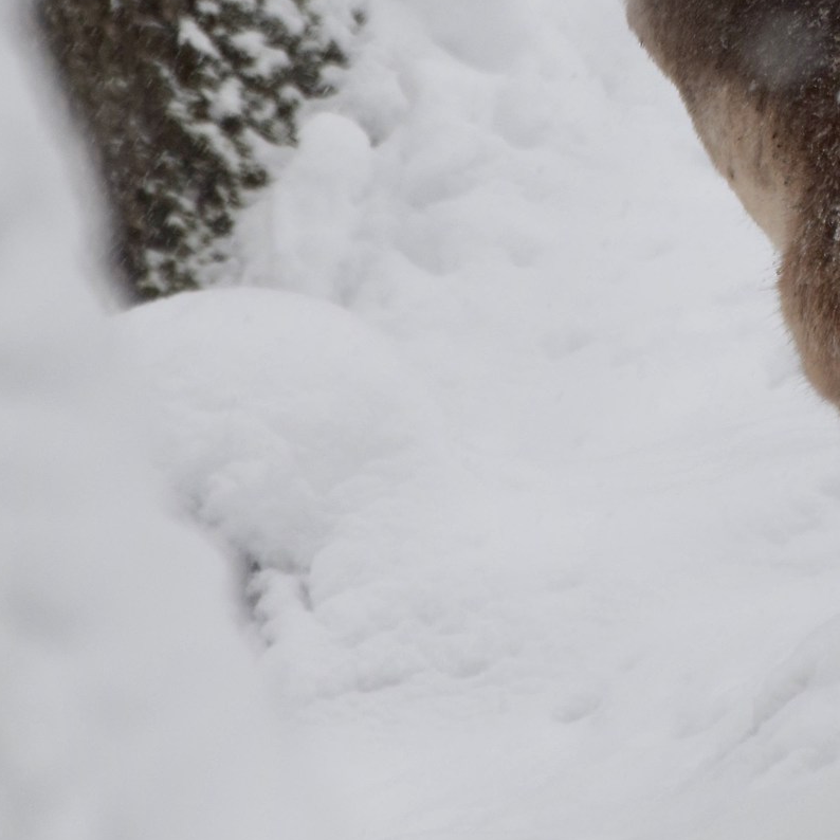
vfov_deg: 2.0
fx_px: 24324
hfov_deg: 2.0
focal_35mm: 886
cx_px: 789
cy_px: 41
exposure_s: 1/250
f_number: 5.3
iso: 450
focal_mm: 230
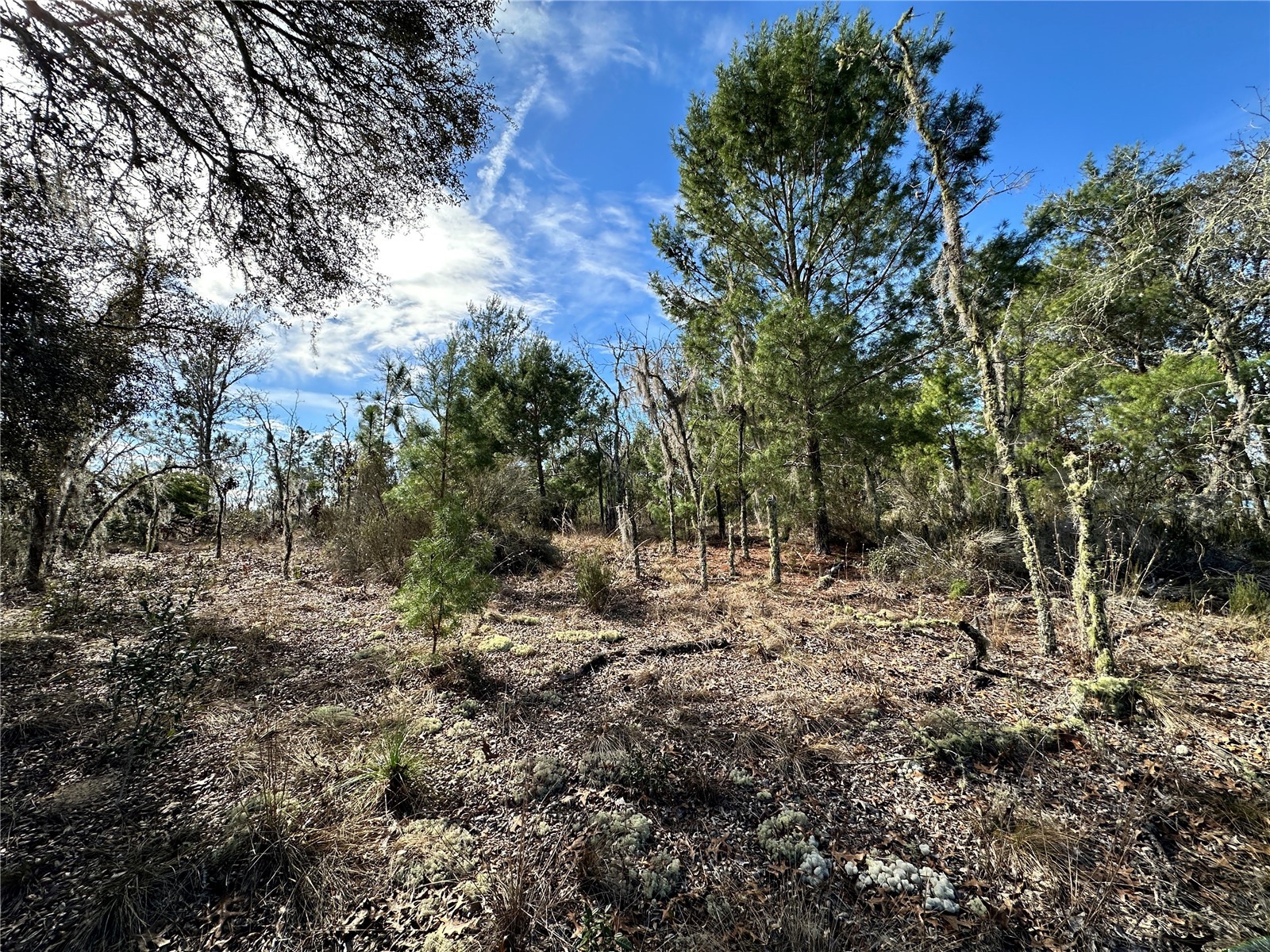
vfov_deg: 85.7
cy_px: 476
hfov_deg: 102.1
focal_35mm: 14
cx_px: 635
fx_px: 514
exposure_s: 1/861
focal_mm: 2.22
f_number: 2.2
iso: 40
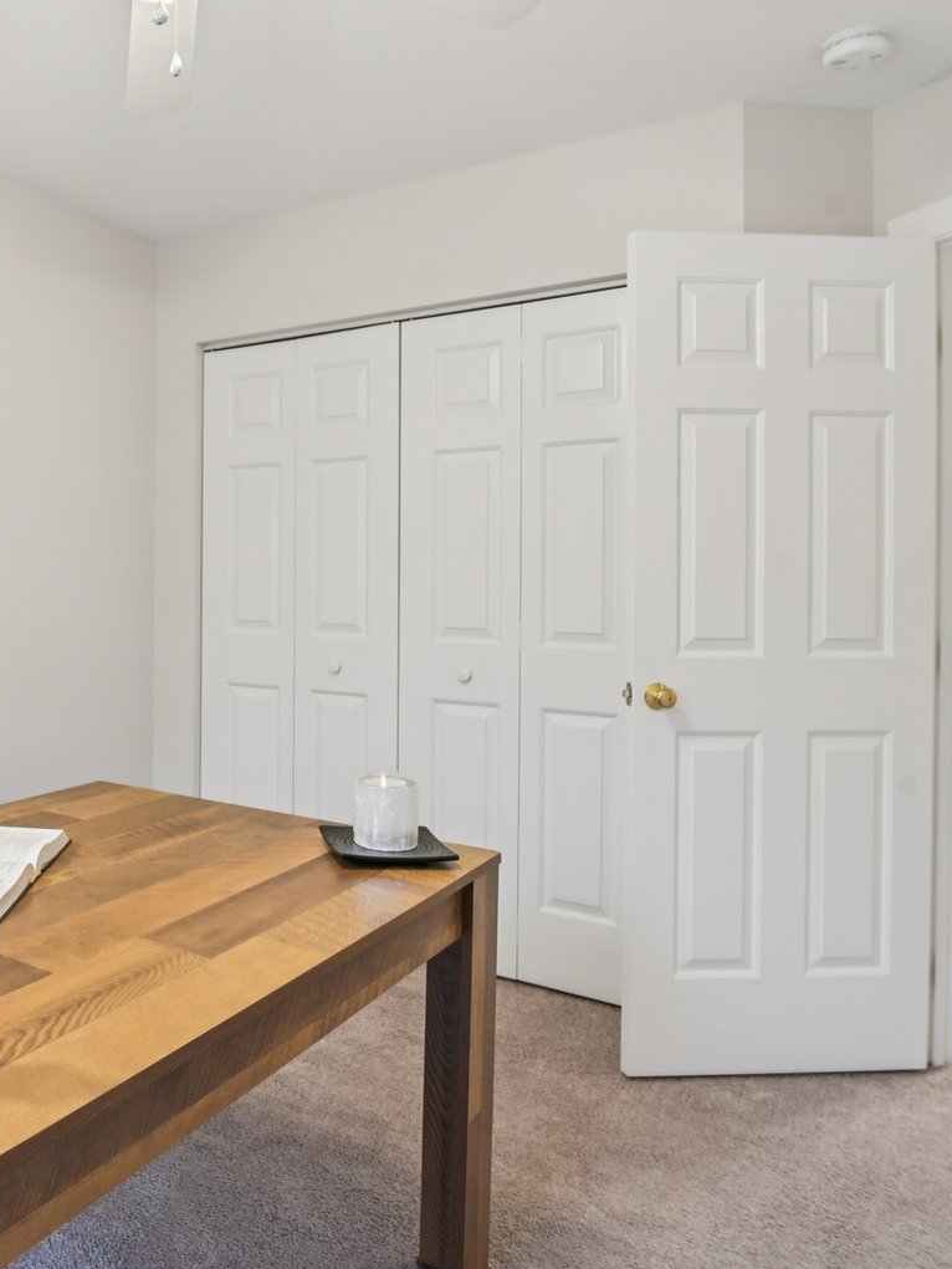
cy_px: 560
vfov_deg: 65.1
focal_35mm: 27
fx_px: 990
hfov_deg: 47.2
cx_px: 129
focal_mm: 14
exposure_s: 1/4
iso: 200
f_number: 9
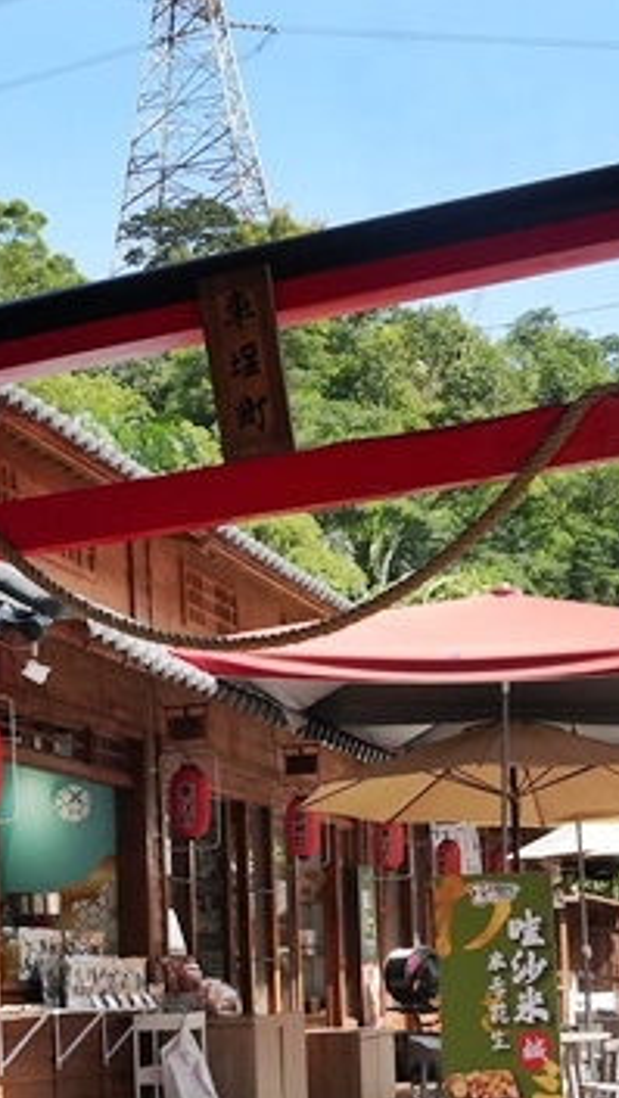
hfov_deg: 14.4
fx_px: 2406
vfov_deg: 25.6
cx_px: -37
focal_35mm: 83
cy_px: 673
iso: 1600
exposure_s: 1/1600
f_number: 8
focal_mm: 27.2
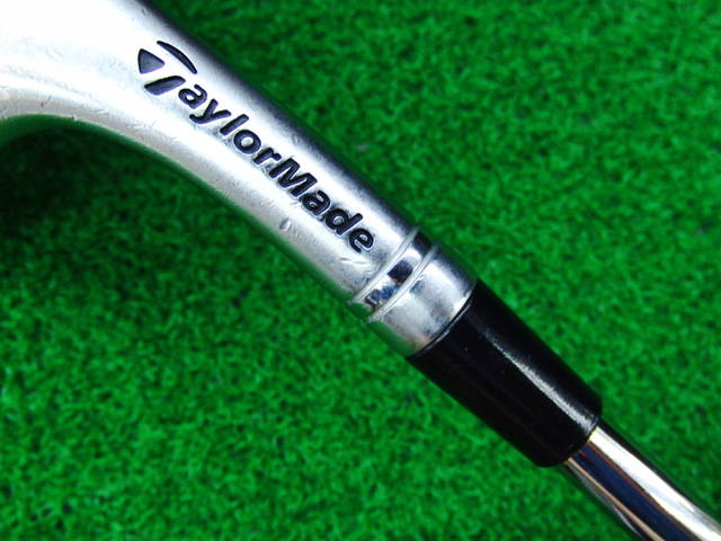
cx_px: 360
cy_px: 270
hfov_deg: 50.1
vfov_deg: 38.7
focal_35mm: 37
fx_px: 771
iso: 400
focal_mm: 6.42
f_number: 3.6
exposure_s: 1/50
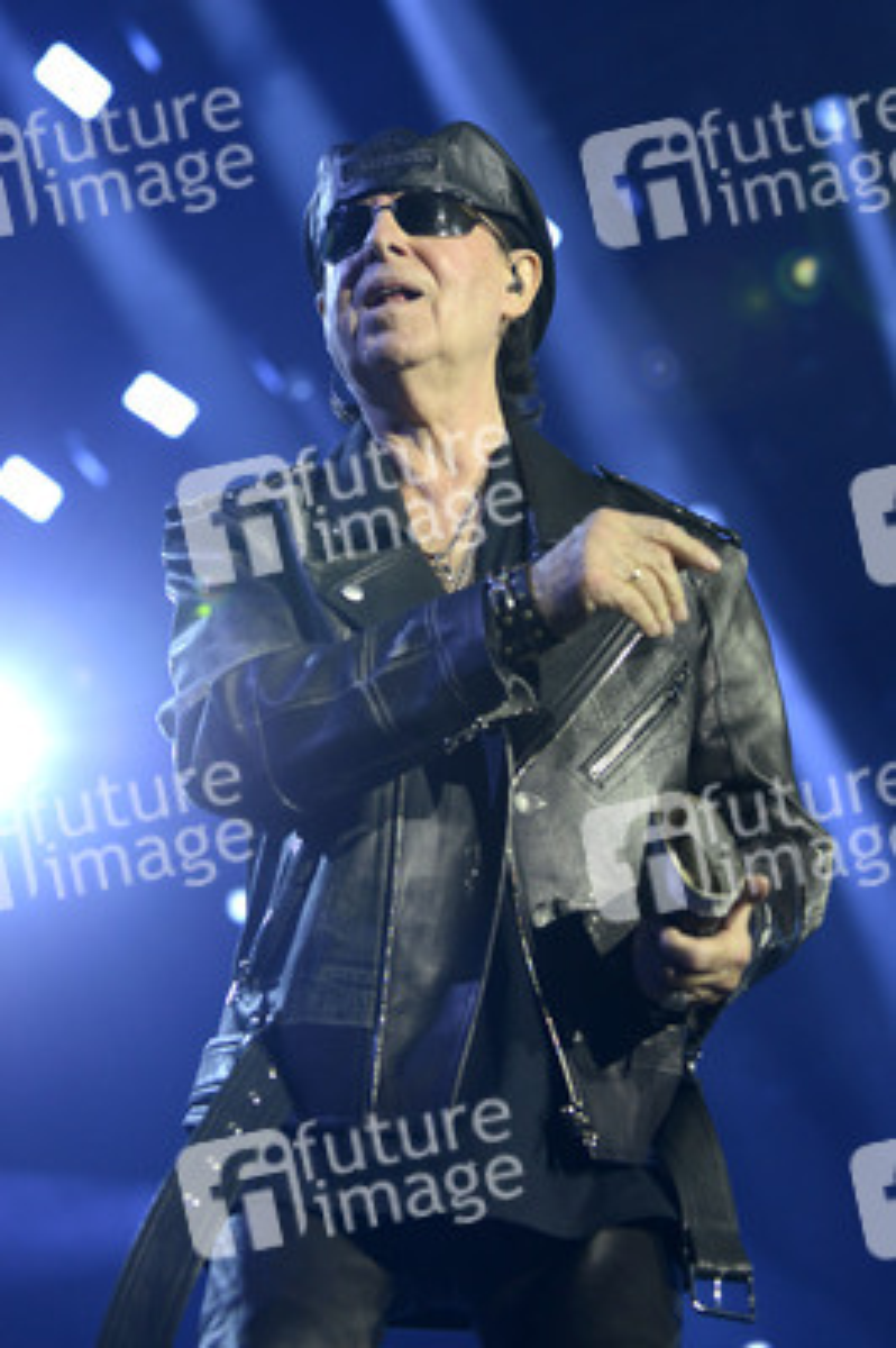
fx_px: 2618
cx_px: 448
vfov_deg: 28.9
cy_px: 674
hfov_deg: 19.4
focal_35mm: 70
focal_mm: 70
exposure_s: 1/640
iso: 1250
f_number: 4
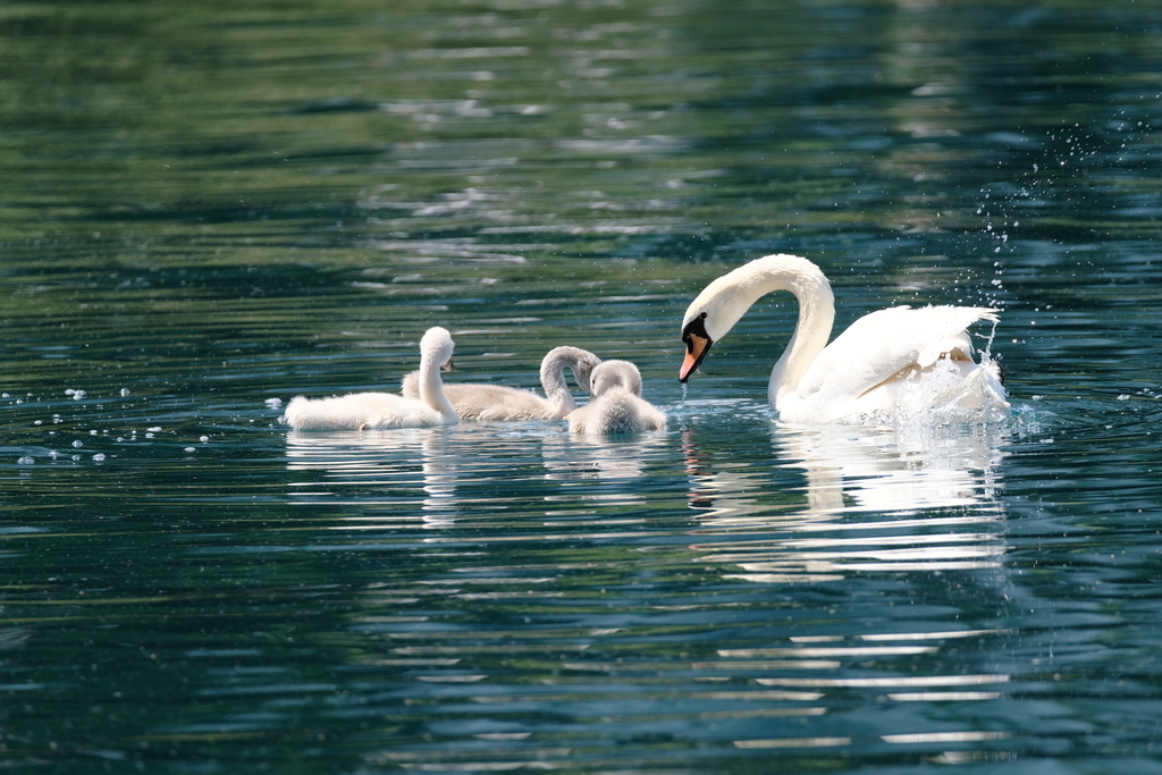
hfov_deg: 3.4
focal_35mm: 600
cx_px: 581
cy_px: 388
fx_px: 19368
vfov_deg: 2.3
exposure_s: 1/600
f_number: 6.3
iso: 400
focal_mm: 400
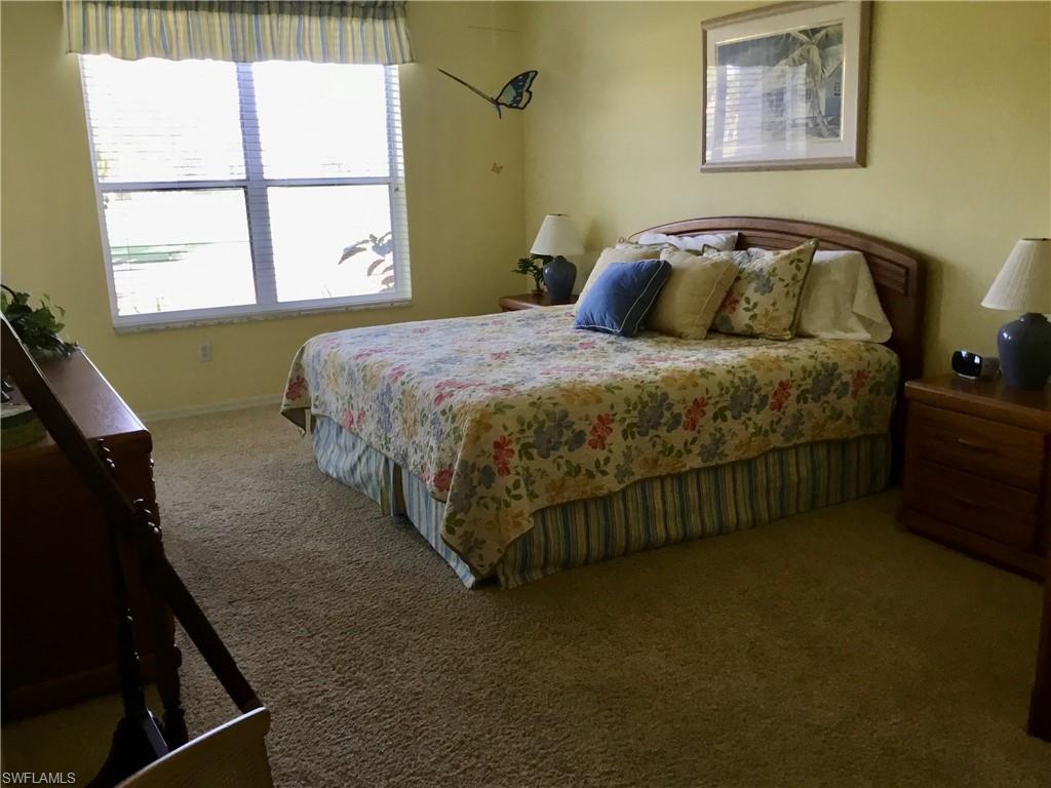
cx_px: 526
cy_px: 394
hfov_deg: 58.4
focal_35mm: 31
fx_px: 941
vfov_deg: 45.4
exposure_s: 1/30
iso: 50
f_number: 2.4
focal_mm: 3.3
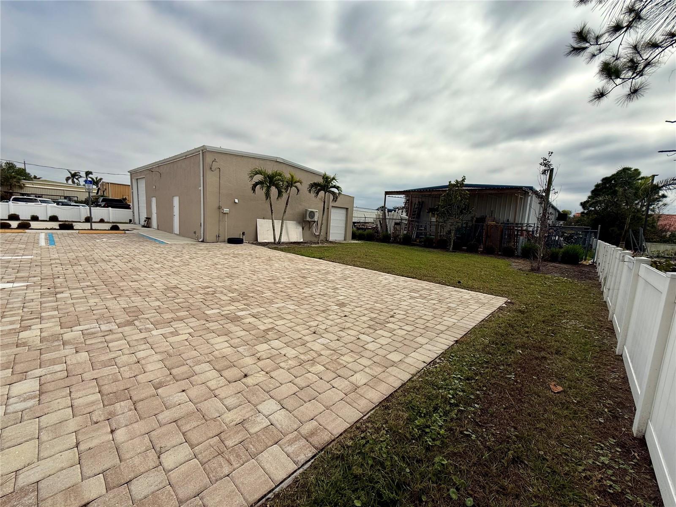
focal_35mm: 14
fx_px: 273
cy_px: 254
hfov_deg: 102.1
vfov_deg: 85.7
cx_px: 338
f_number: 2.2
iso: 50
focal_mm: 2.22
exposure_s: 1/4425
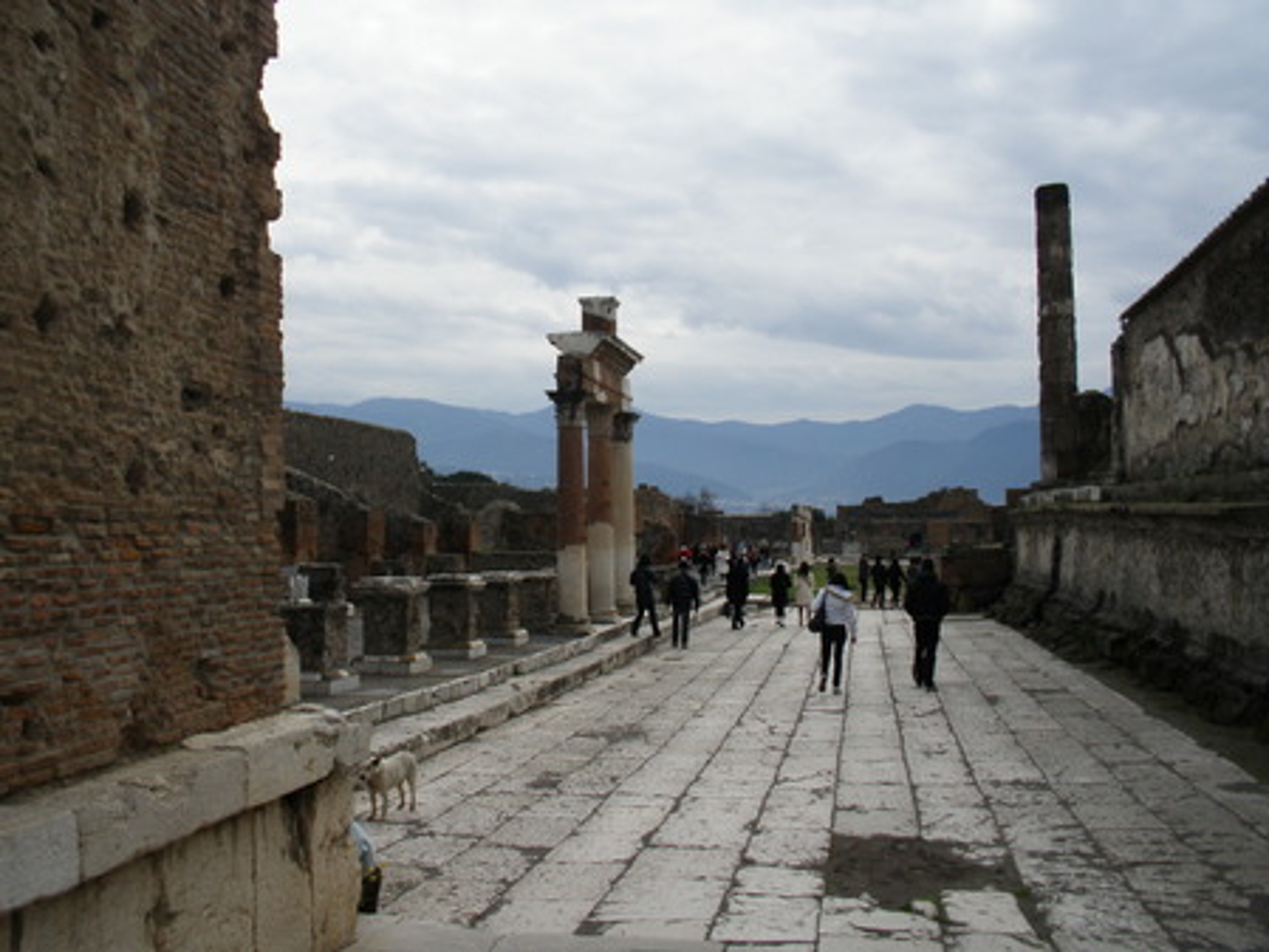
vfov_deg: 38.7
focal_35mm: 37
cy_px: 476
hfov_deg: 50.1
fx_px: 1357
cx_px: 634
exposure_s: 1/160
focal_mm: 6.6
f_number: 10
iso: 64
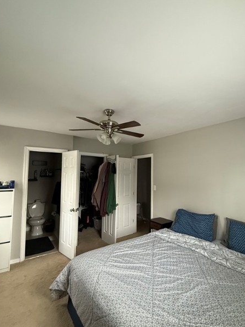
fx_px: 170
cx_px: 150
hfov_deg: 70.7
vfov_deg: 87.7
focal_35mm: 18
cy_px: 166
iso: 400
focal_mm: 2.22
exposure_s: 1/60
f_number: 2.2
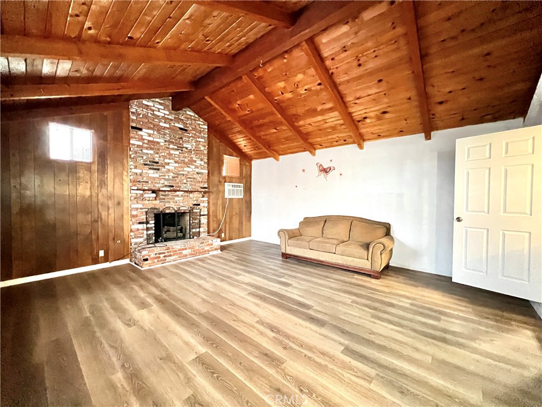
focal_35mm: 13
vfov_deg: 89.9
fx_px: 204
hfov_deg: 106.2
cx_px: 271
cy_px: 204
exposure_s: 1/30
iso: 2000
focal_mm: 1.57
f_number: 1.8
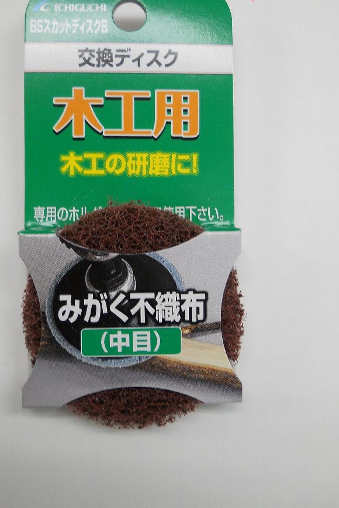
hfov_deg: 27.5
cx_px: 137
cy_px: 217
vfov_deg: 40.2
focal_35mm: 49
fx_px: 692
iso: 125
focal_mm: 6.72
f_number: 3.1
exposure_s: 1/30
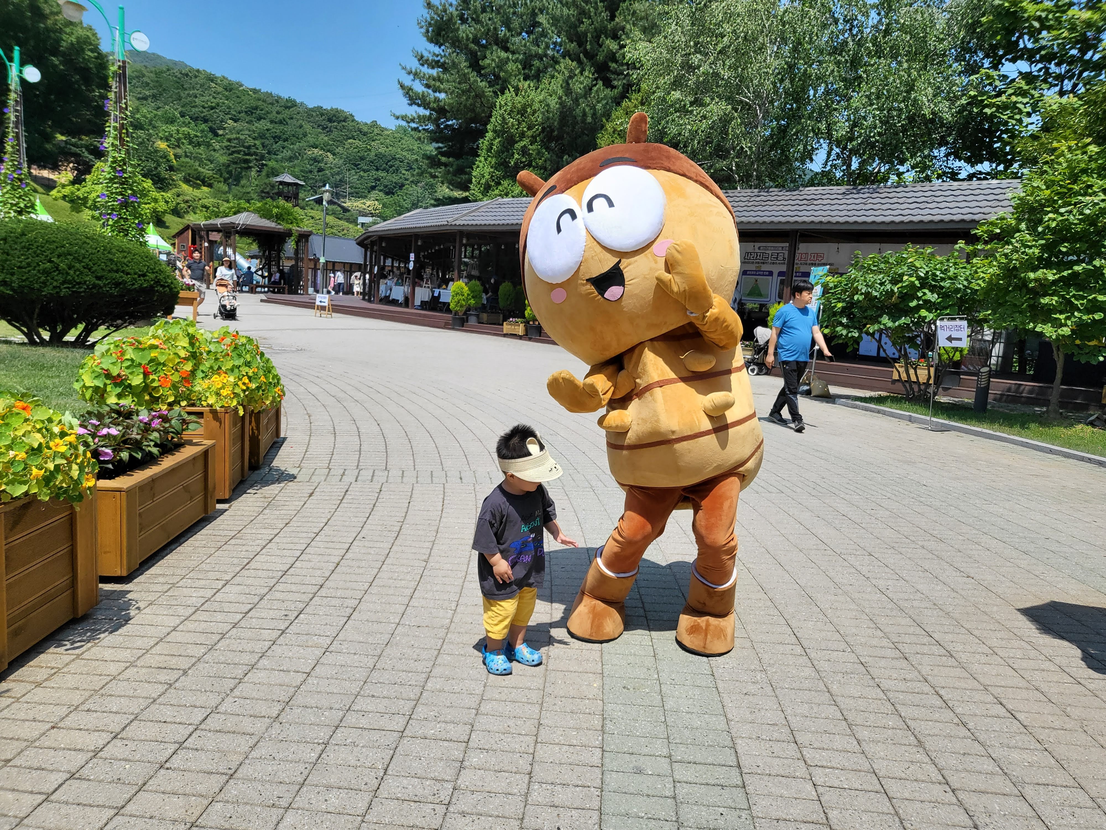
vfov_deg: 53.1
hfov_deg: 67.3
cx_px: 553
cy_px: 415
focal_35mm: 26
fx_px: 831
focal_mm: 4.25
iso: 50
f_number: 1.8
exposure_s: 1/3075
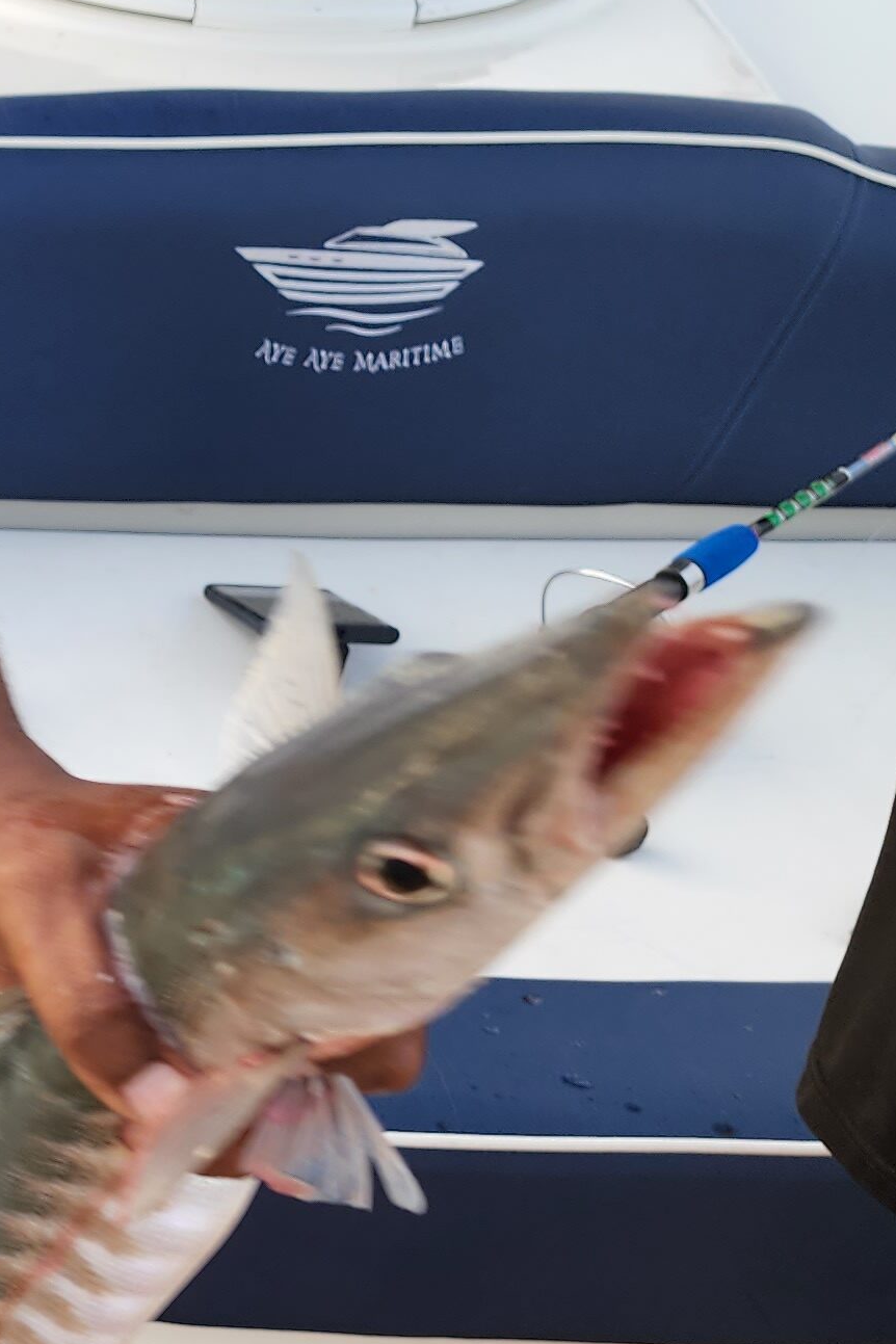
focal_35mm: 74
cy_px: 649
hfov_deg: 16.1
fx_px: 2762
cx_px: -623
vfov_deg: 27.3
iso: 25
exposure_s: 1/180
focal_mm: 6.4
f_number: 1.8
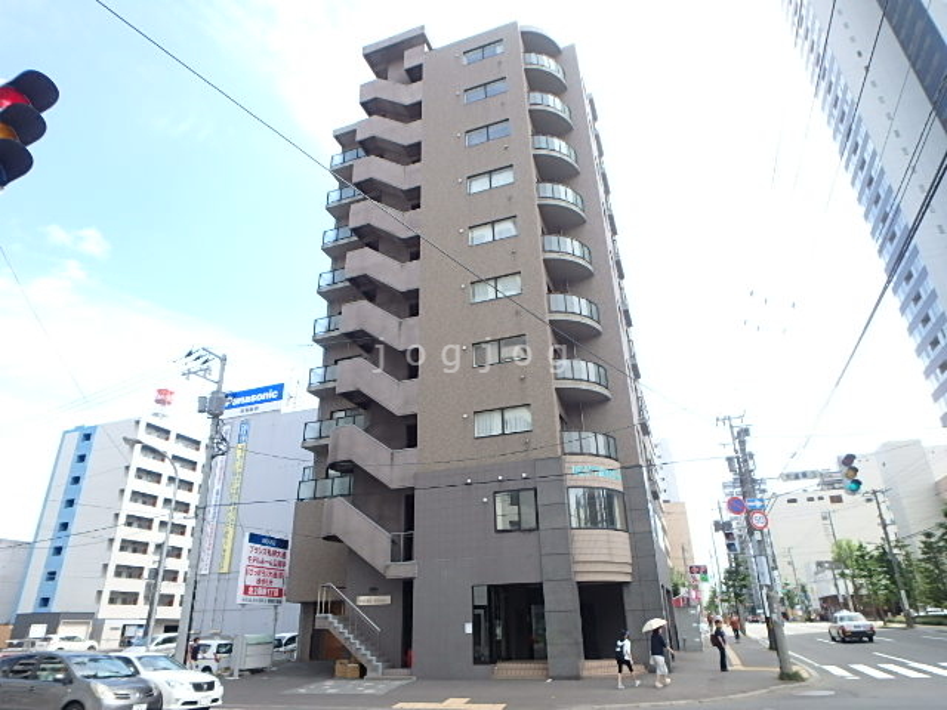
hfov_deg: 79.0
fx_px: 575
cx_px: 474
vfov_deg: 63.4
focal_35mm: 21
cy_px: 355
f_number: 3.5
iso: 125
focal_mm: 3.7
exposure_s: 1/400
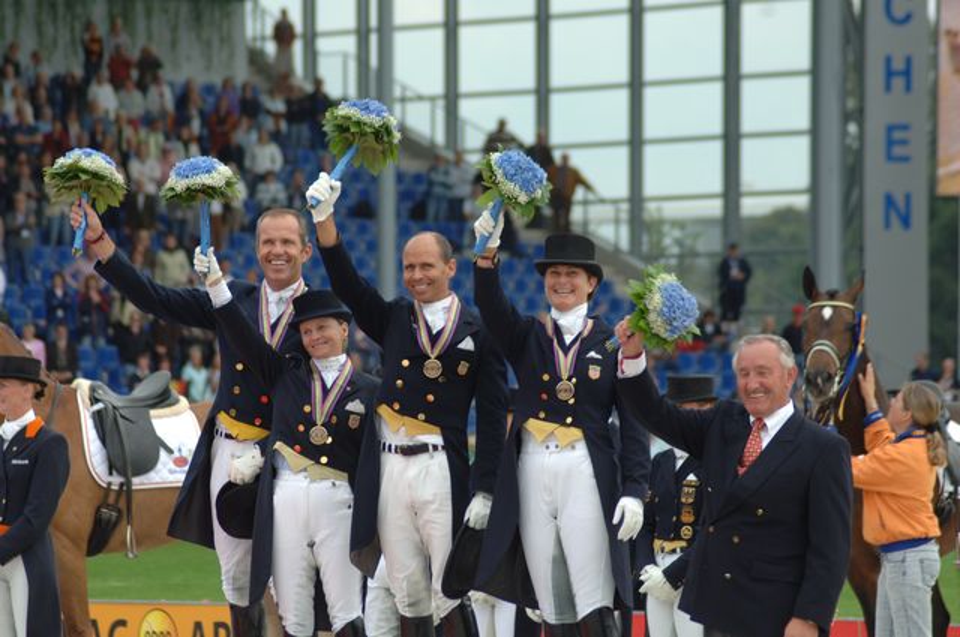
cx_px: 480
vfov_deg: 5.4
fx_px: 6791
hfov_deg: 8.1
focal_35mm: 255
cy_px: 318
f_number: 5.6
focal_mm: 170
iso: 200
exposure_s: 1/250
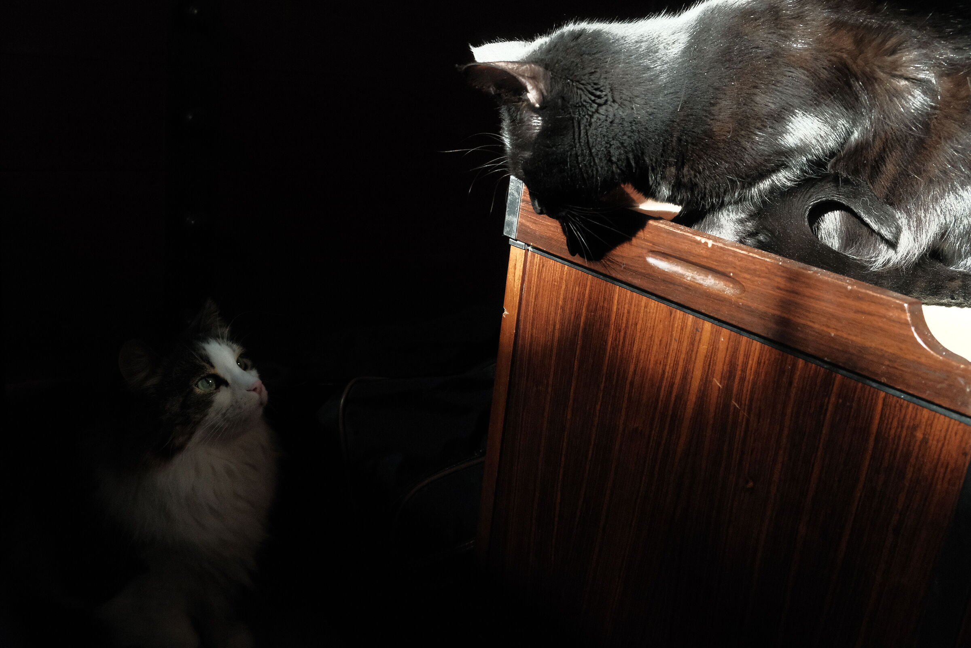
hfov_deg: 54.4
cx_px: 486
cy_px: 324
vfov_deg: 37.9
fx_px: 944
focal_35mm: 35
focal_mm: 23.3
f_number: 5.6
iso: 6400
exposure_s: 1/250
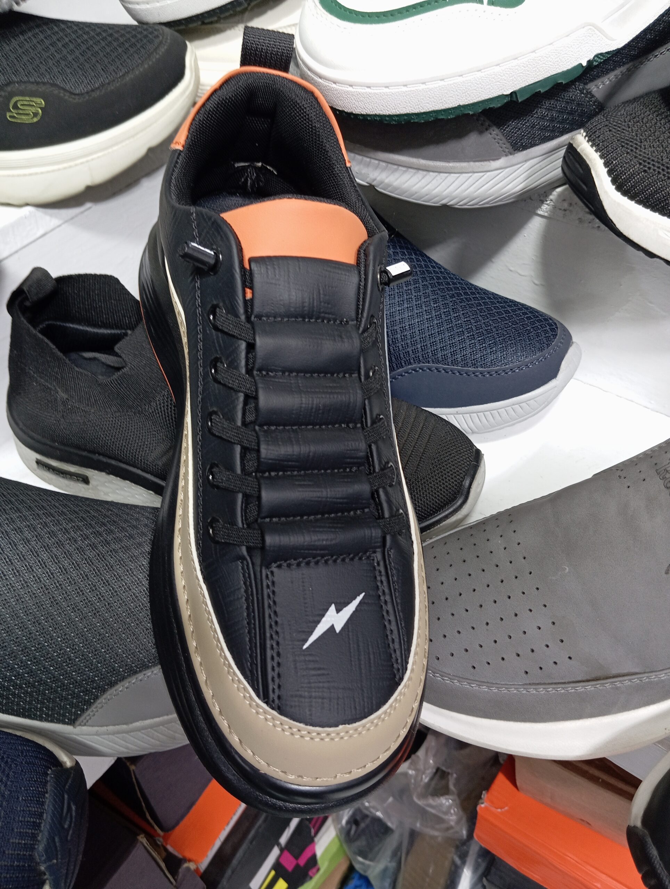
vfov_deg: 63.4
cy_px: 444
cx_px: 335
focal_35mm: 28
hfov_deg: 49.9
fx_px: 721
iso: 248
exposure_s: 1/33.3
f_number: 1.8
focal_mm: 4.22
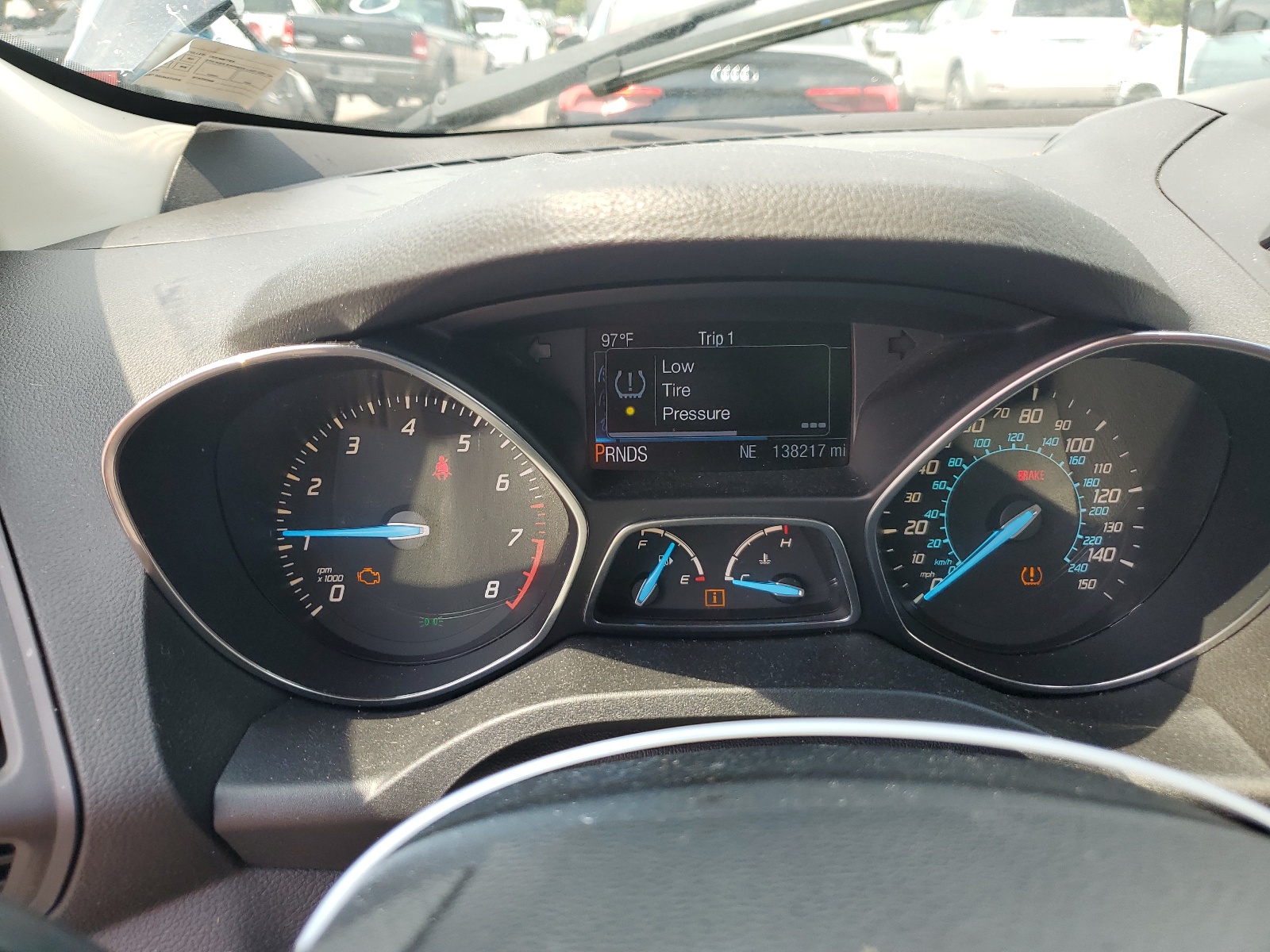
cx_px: 635
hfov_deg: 67.3
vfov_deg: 53.1
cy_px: 476
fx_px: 954
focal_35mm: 26
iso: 50
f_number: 1.5
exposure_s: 1/323
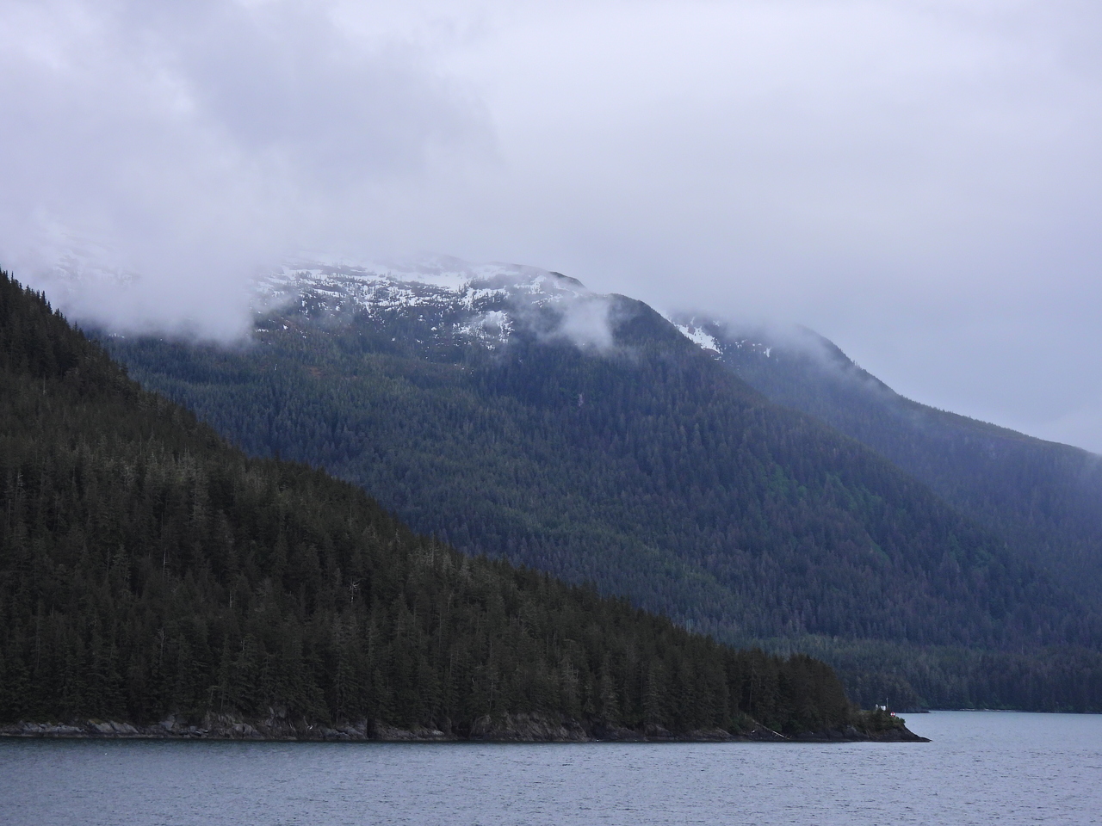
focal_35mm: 85
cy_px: 413
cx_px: 551
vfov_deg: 17.4
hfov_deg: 23.0
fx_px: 2706
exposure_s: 1/1250
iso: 100
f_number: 4
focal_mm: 15.2
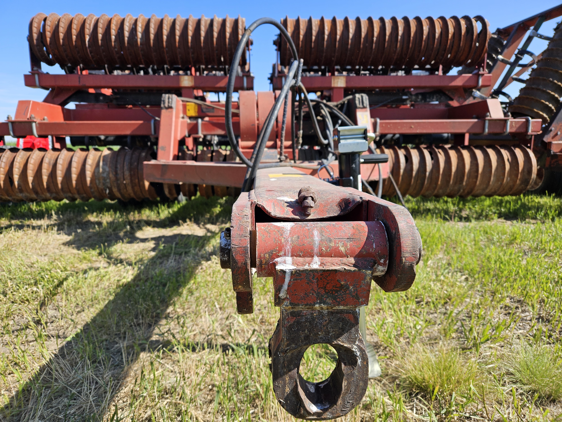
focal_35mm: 23
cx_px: 281
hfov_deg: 73.9
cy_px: 211
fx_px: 373
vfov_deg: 58.9
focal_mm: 5.4
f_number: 1.8
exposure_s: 1/895
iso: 25
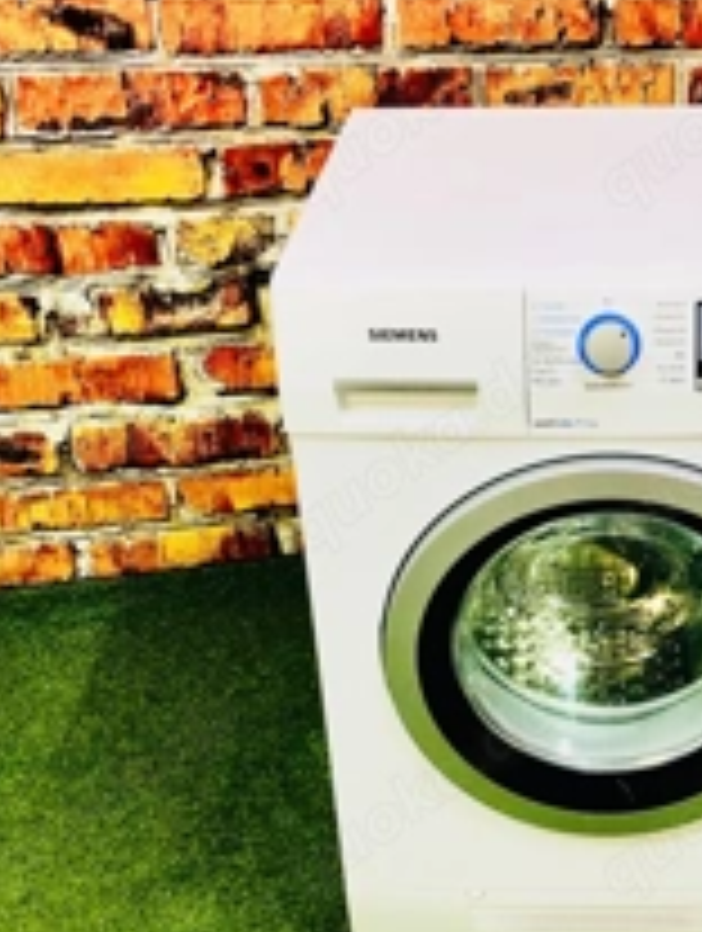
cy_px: 518
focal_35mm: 54
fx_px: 1456
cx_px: 585
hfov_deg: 26.5
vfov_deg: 35.4
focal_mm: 3.99
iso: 32
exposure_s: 1/20
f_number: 1.8
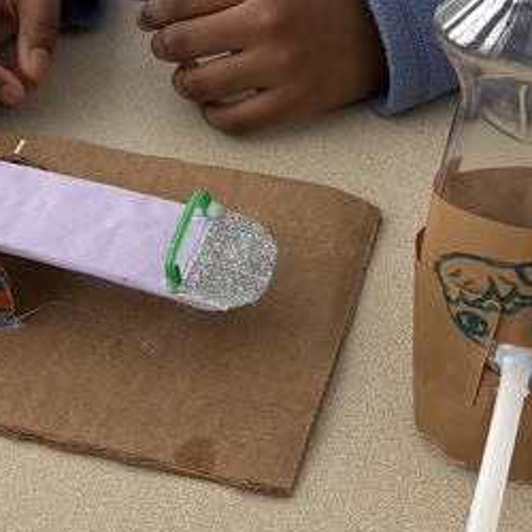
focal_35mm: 94
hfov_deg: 18.5
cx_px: 209
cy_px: -170
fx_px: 1634
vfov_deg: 17.3
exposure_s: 1/60
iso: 100
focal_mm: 5.96
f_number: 1.6
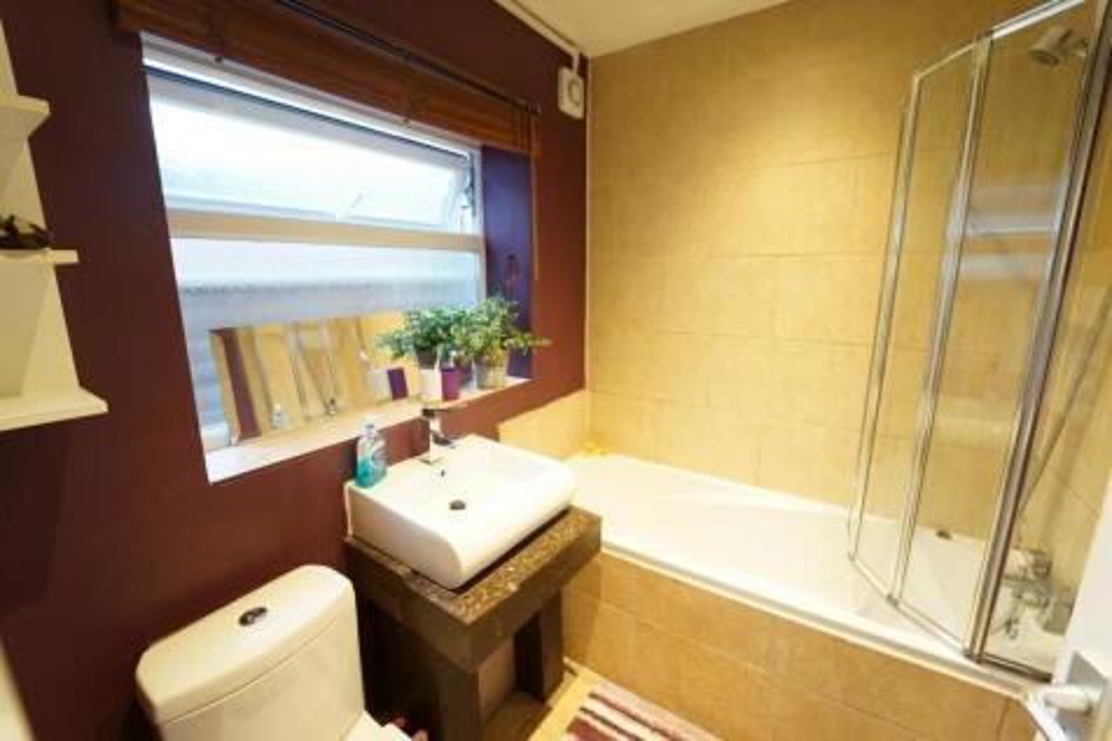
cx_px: 556
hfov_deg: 104.3
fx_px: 432
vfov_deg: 81.2
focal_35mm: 14
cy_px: 370
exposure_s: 1/25
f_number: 4.5
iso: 1250
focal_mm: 14
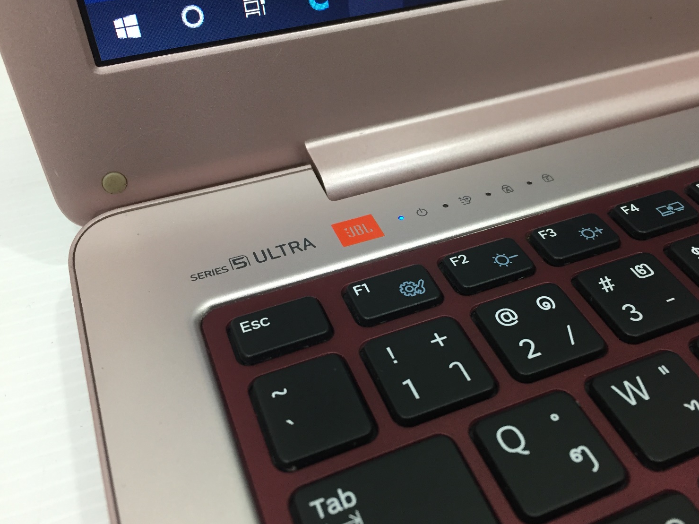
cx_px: 382
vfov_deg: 44.1
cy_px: 271
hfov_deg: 56.7
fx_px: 646
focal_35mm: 32
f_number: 2.2
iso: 160
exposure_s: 1/33
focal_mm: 4.15
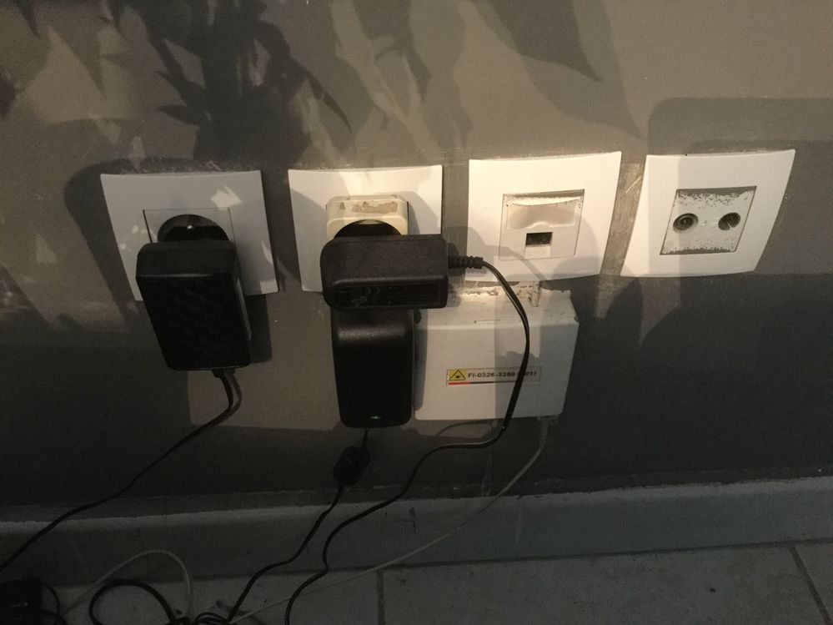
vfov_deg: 45.4
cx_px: 416
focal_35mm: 31
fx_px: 746
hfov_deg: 58.4
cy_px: 312
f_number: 2.4
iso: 500
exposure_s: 1/17
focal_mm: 3.3
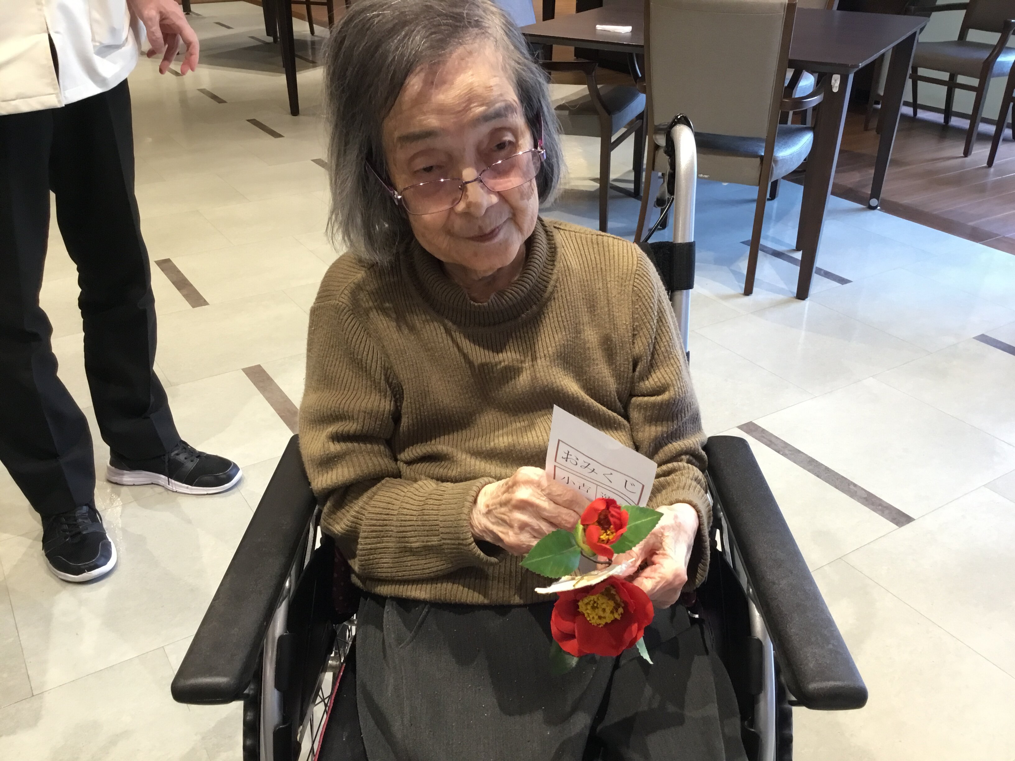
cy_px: 380
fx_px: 909
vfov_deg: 45.4
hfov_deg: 58.4
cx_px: 508
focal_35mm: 31
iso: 100
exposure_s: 1/30
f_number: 2.4
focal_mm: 3.3
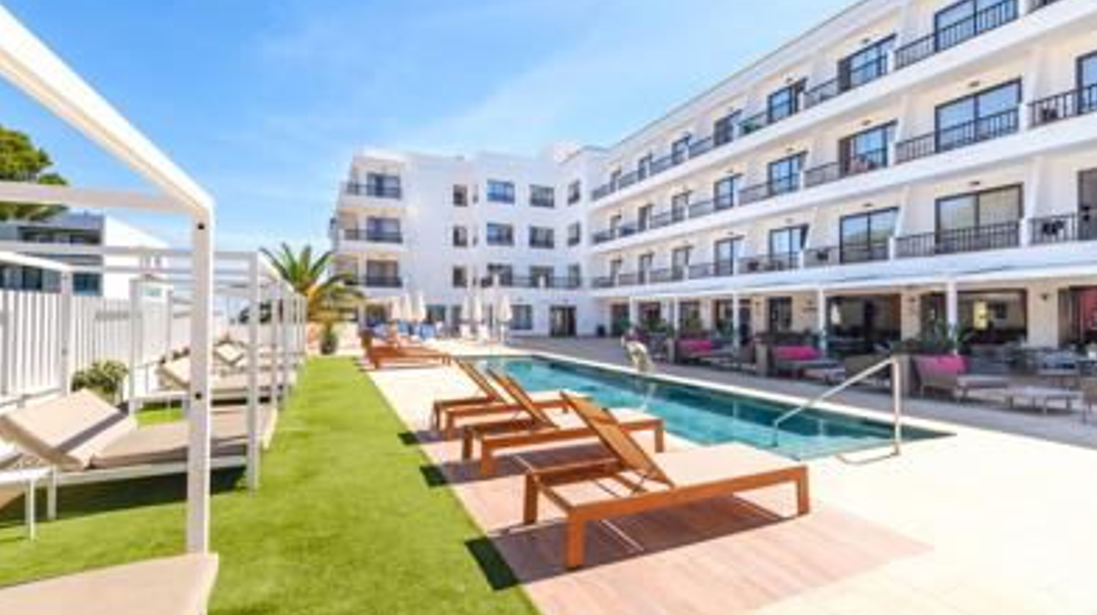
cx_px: 553
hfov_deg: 99.4
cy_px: 310
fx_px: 465
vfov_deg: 67.0
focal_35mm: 16
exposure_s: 1/3200
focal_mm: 10.3
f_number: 8
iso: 125
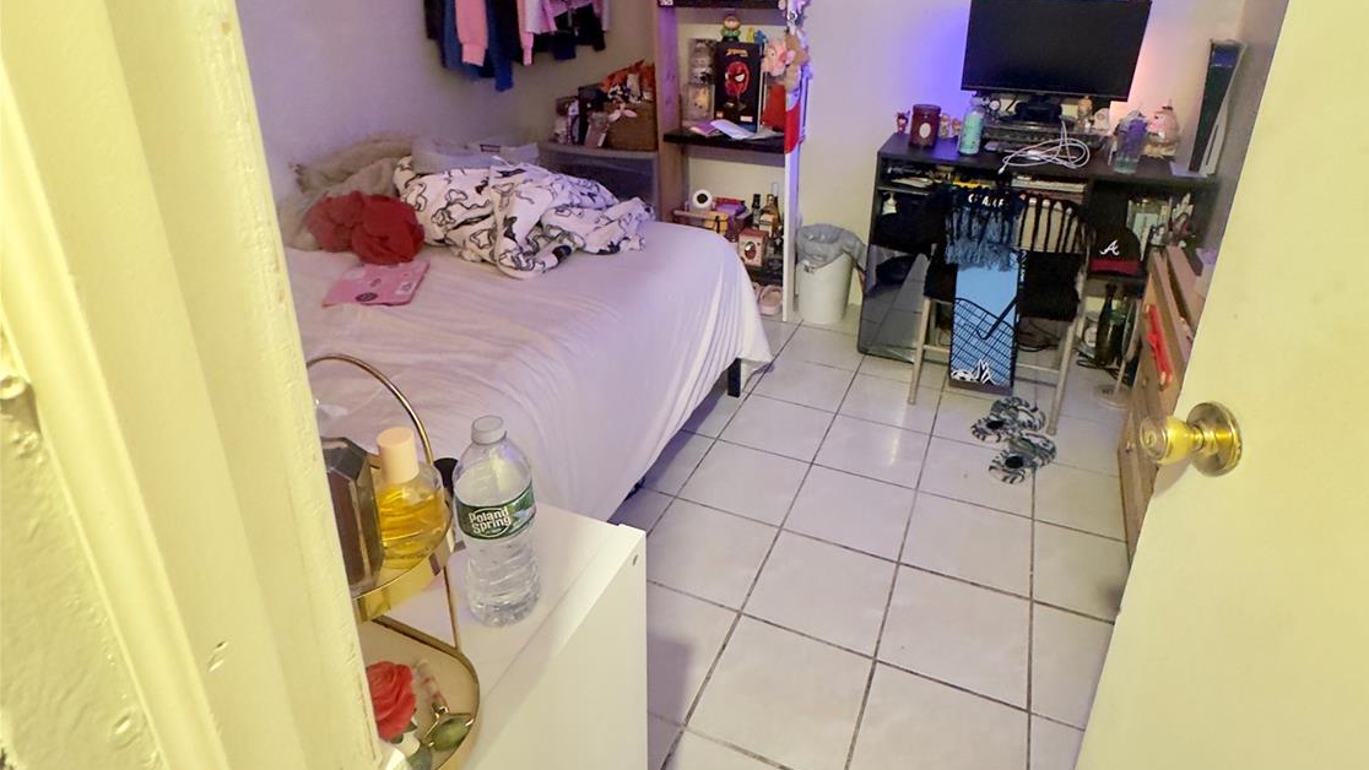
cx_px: 705
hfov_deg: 83.8
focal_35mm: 21
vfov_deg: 53.1
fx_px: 762
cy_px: 292
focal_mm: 2.22
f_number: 2.2
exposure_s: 1/30
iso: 1250
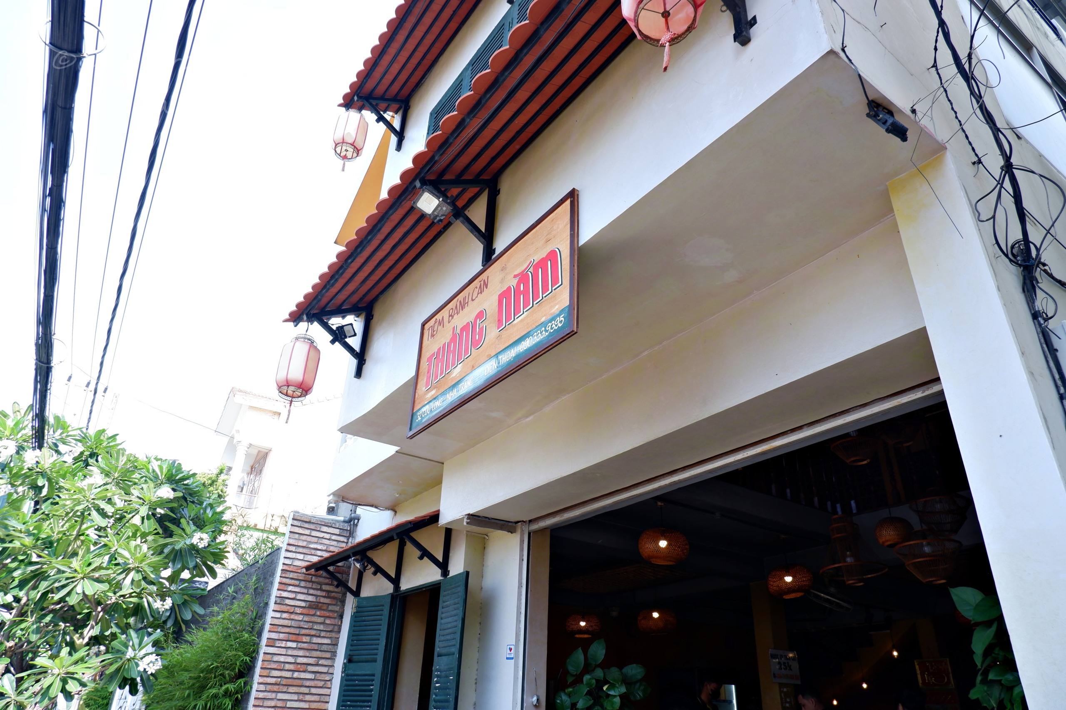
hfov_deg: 76.1
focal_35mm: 23
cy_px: 355
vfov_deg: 55.1
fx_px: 681
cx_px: 533
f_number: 5
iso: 200
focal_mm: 15
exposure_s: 1/125
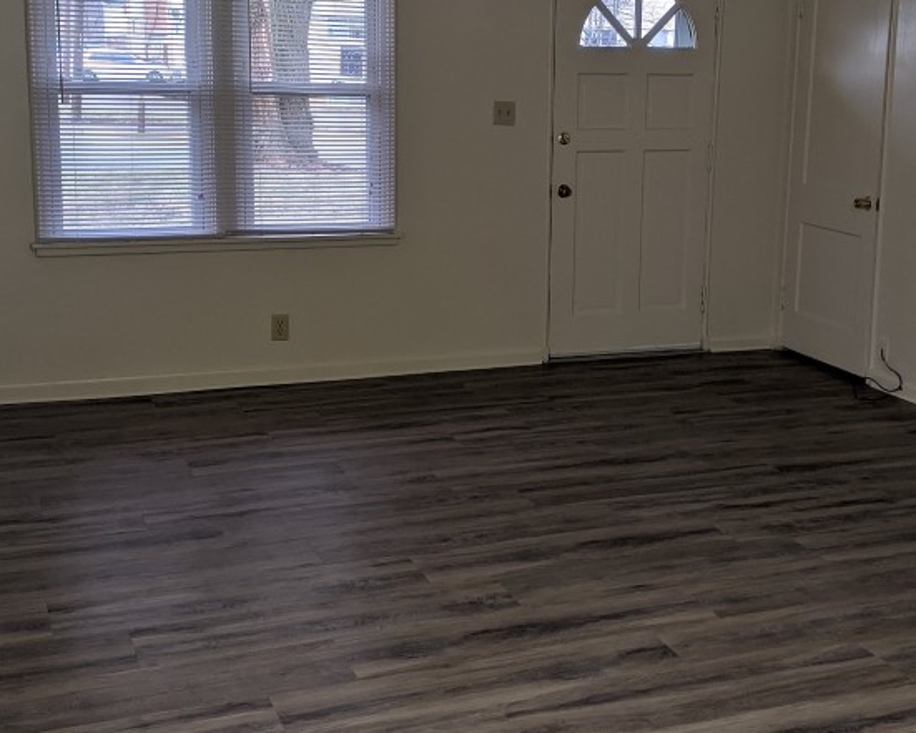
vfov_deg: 30.7
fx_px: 1329
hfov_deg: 38.0
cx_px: 527
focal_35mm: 49
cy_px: 284
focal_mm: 4.44
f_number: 1.8
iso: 52
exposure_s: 1/24
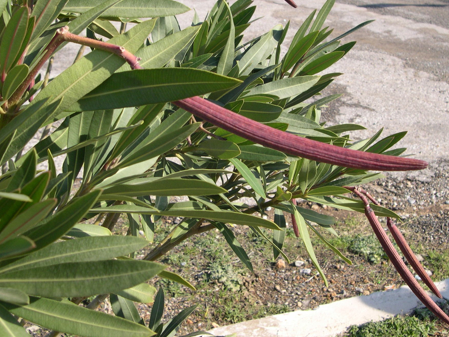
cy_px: 165
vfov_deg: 36.0
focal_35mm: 40
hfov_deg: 46.8
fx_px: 519
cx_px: 227
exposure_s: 1/91
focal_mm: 8
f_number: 7.6
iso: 100
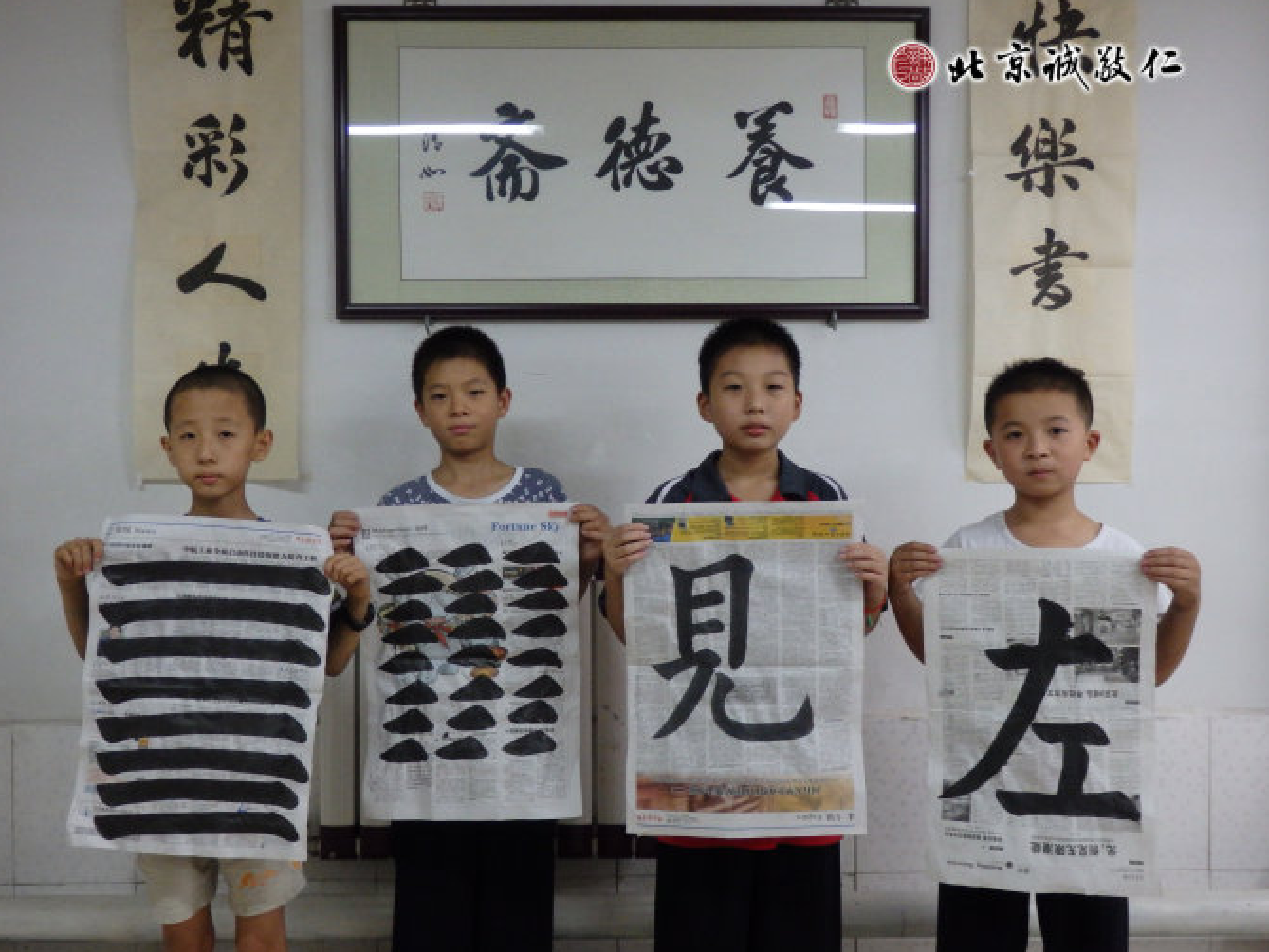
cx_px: 630
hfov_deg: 53.9
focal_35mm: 34
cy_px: 481
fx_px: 1247
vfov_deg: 41.8
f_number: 3.4
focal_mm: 6
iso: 500
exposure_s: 1/60
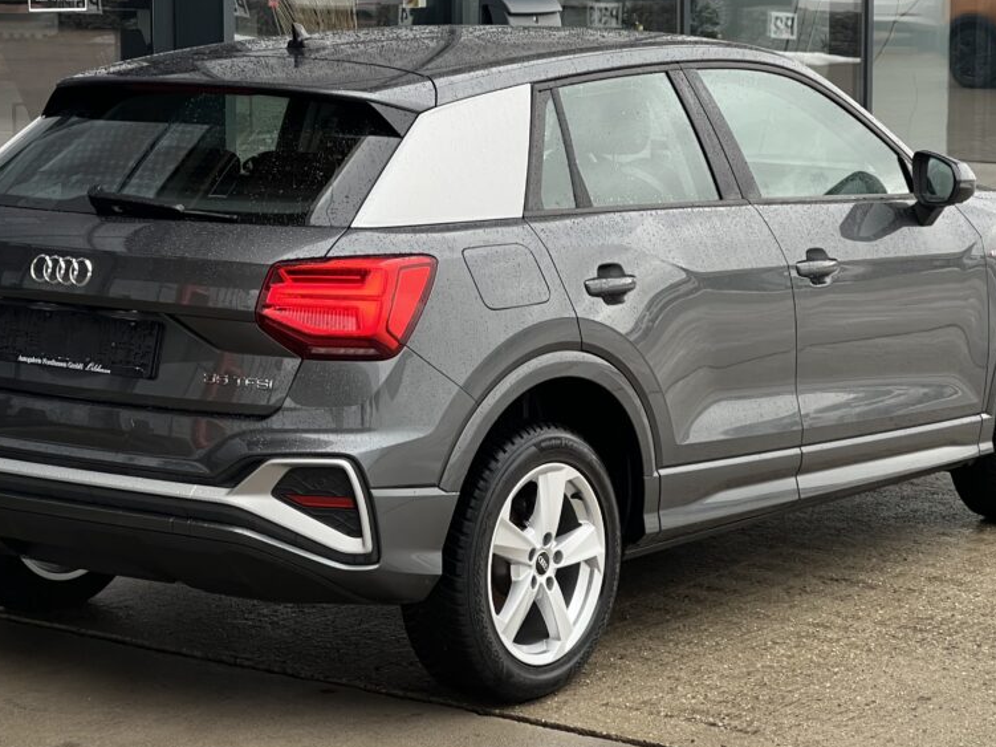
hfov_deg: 18.7
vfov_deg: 14.1
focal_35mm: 105
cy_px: 321
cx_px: 493
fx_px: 3021
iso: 125
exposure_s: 1/99
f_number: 2.8
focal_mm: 9
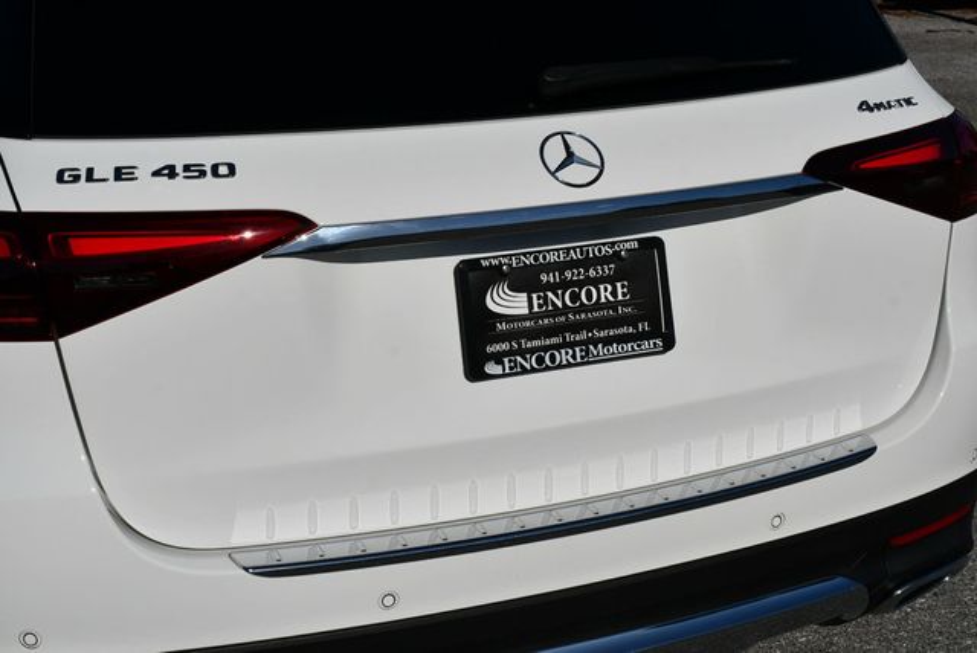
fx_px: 1738
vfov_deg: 21.3
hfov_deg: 31.4
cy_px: 326
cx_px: 488
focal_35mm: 64
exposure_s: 1/640
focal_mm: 32
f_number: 13
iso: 100
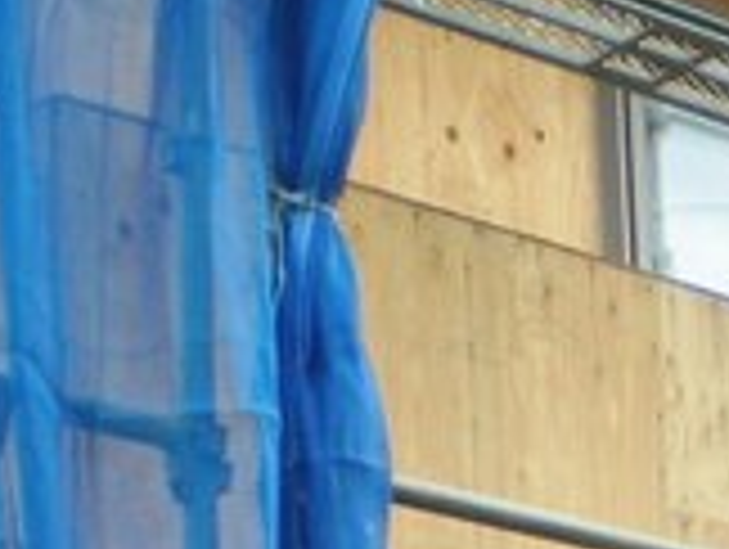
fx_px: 3459
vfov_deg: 8.7
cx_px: 1040
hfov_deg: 11.6
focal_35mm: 164
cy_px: 947
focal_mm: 6.3
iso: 64
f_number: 3.1
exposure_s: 1/116
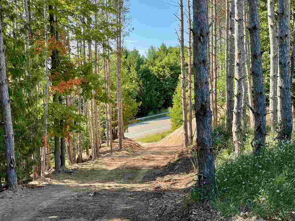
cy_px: 110
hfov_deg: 36.8
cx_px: 148
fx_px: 443
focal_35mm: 52
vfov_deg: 28.0
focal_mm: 6
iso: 25
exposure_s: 1/369
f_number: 2
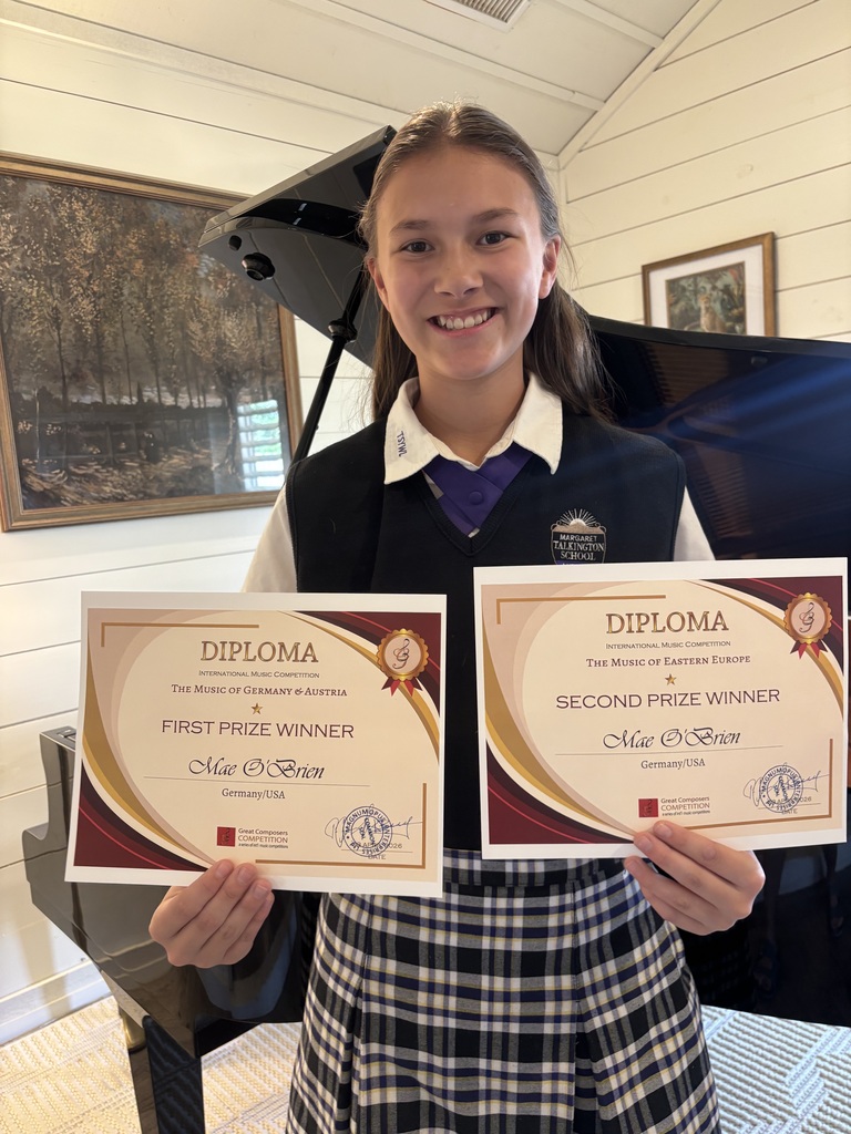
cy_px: 567
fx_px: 852
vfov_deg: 67.3
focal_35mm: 26
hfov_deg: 53.1
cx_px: 426
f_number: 1.6
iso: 160
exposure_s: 1/42
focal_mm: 5.96
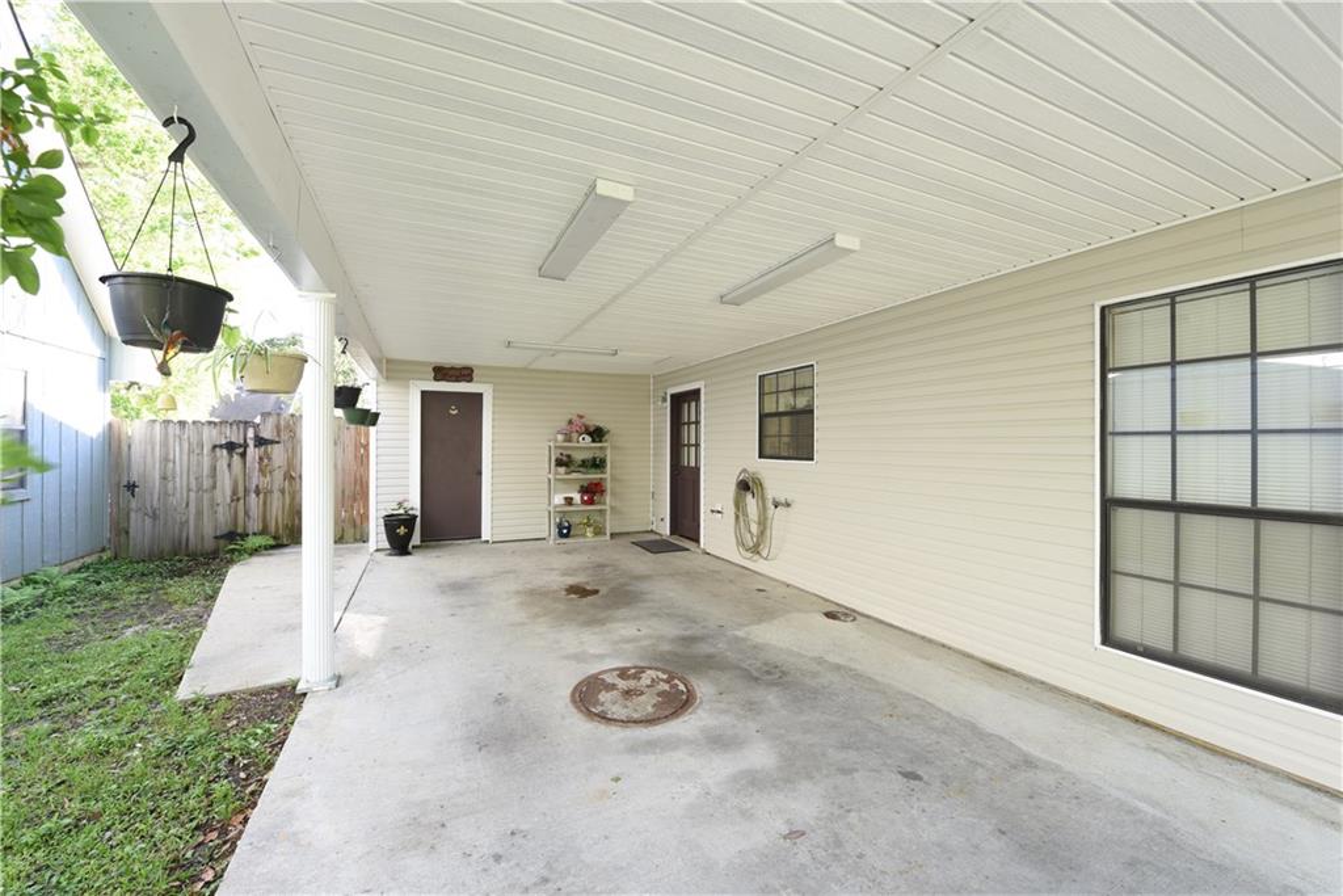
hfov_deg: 104.2
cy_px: 448
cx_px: 672
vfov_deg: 81.2
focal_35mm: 14
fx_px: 522
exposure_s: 1/6
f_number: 8
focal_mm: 14
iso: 100
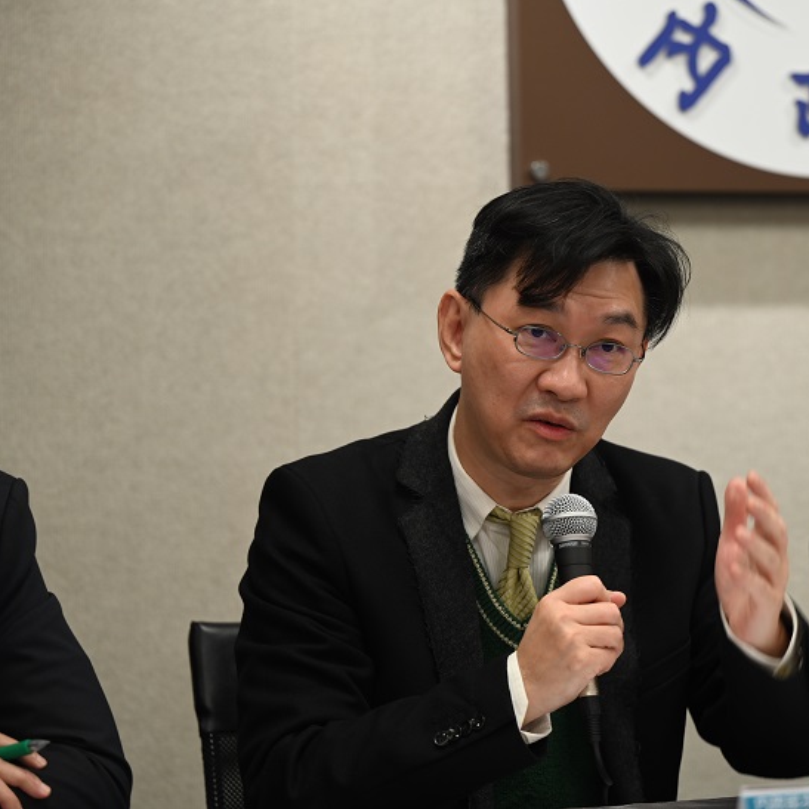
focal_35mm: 131
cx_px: 578
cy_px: 403
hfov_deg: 13.3
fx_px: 3464
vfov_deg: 13.3
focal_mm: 102
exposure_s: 1/125
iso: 400
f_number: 2.8
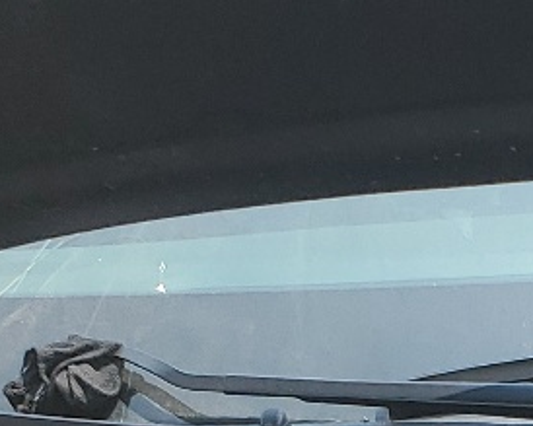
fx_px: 2334
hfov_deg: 12.3
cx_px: 836
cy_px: 1058
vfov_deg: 9.2
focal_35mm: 148
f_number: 1.5
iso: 50
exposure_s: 1/476
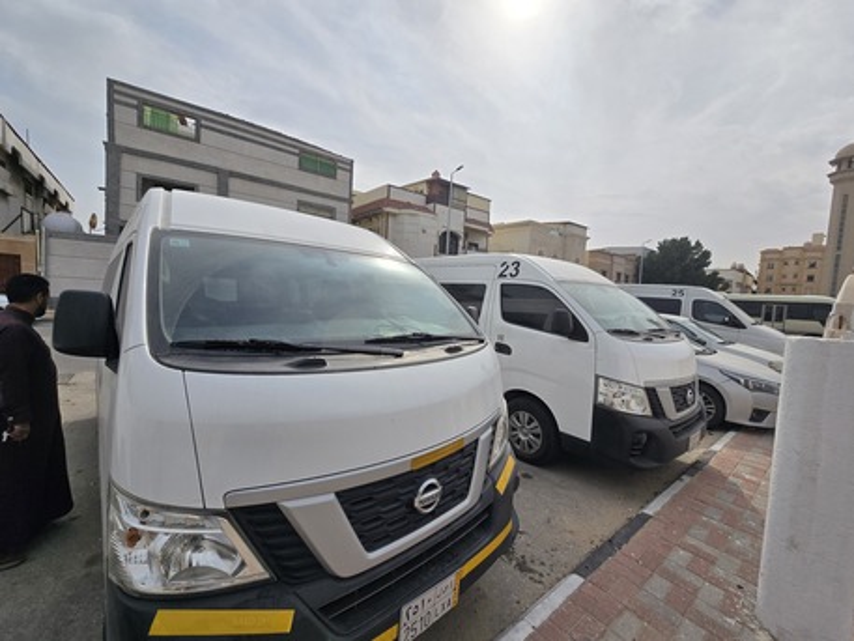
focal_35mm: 13
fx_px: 321
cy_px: 320
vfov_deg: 89.9
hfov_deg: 106.2
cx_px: 427
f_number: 2.2
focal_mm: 2.2
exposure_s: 1/6151
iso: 50
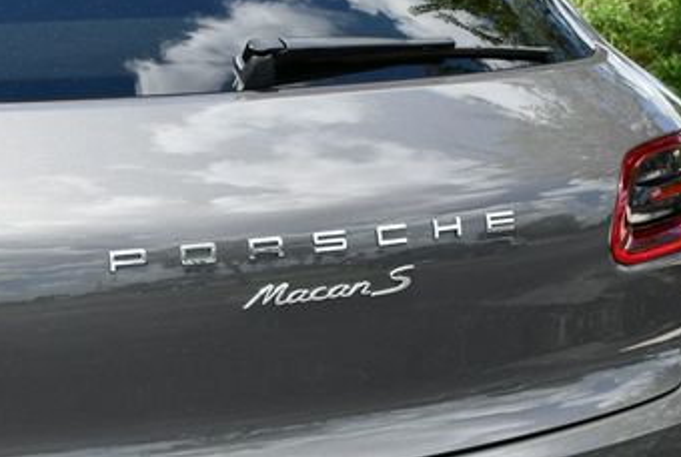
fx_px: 1781
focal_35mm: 94
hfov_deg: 21.5
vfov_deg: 14.5
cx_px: 214
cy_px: 373
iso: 180
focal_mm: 25
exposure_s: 1/250
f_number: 8
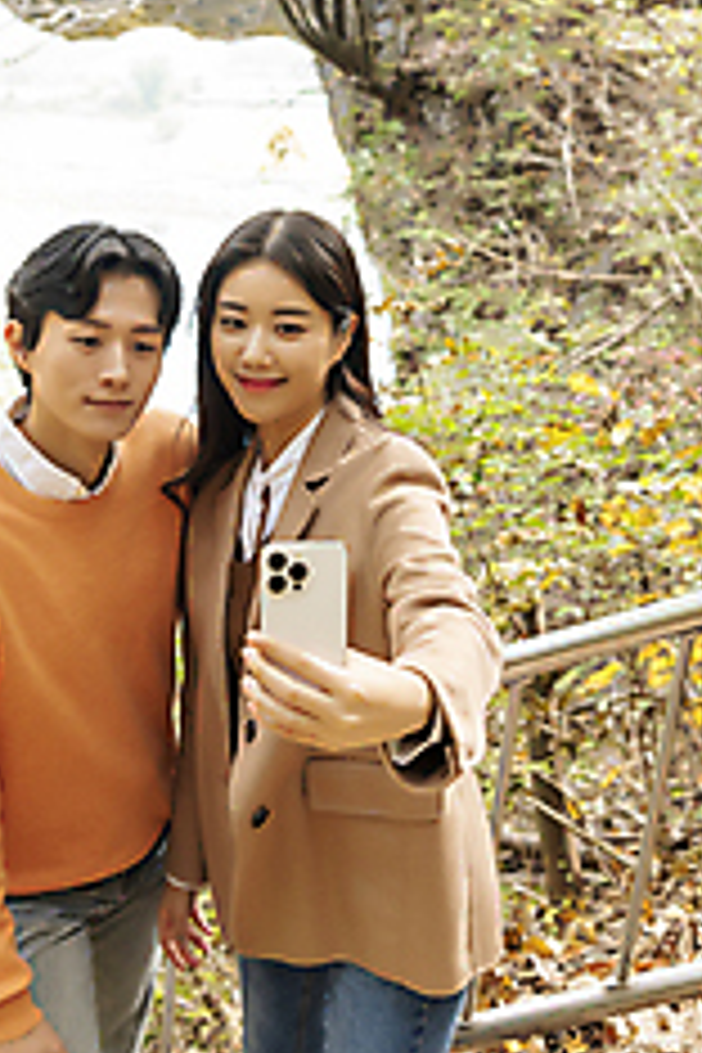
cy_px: 374
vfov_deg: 37.2
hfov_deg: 25.1
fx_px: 1550
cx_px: 133
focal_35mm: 53
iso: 200
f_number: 4
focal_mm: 31
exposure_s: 1/50
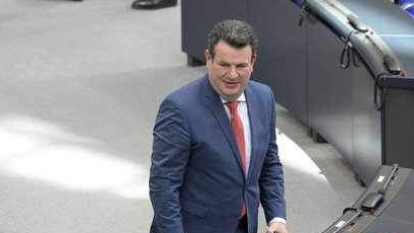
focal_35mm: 277
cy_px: 141
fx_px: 3041
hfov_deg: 7.8
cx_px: 222
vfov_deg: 4.4
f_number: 5.6
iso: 8000
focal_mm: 240
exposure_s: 1/400
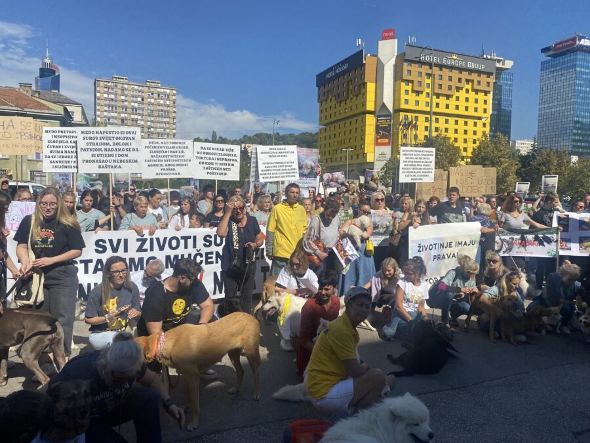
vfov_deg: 53.1
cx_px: 295
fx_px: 443
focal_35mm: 26
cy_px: 222
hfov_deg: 67.3
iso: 32
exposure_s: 1/4808
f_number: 1.8
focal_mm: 4.25
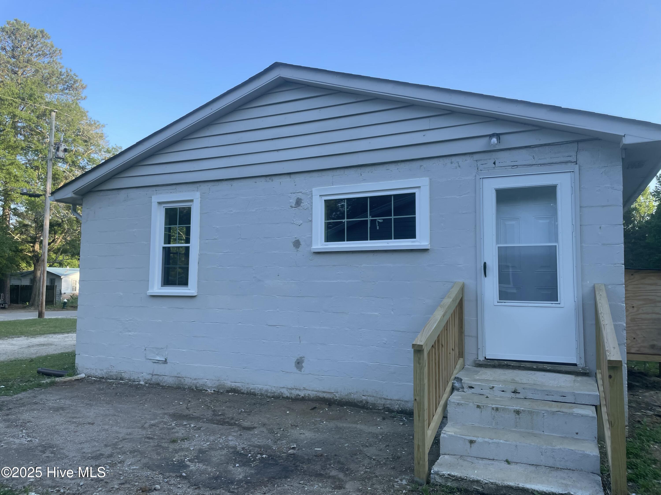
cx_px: 330
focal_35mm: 26
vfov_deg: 53.1
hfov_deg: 67.3
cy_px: 248
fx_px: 496
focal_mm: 4.2
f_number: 1.6
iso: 32
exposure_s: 1/636
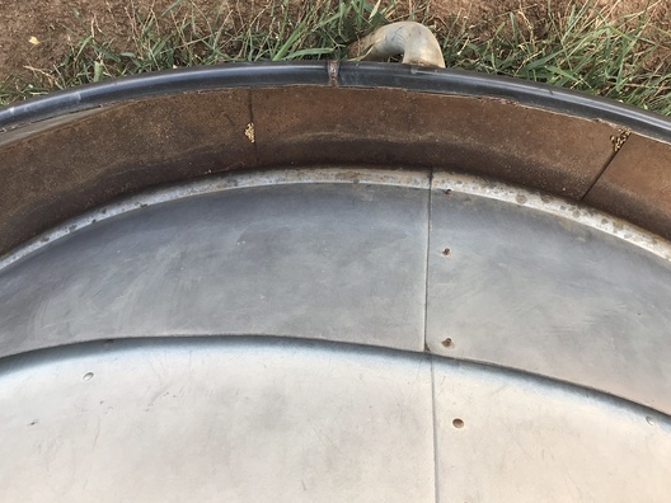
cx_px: 362
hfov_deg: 52.6
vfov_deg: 40.6
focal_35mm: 35
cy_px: 222
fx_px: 678
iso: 20
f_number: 1.8
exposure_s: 1/209
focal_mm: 3.99
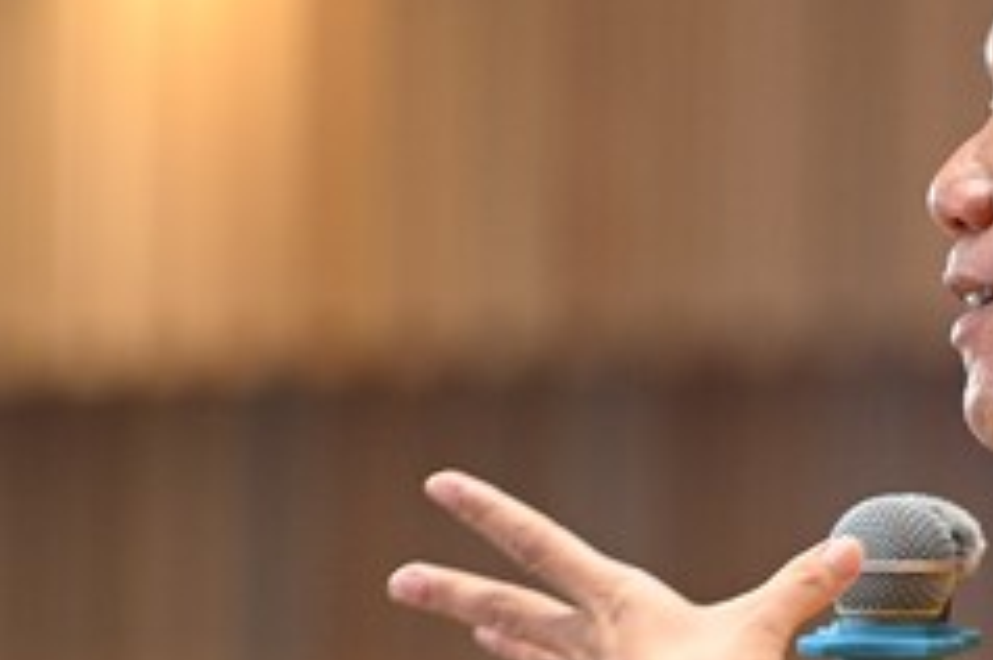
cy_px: 660
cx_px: 547
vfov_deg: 2.8
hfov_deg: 4.2
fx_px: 13525
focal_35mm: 491
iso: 3200
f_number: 3.2
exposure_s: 1/200
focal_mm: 180
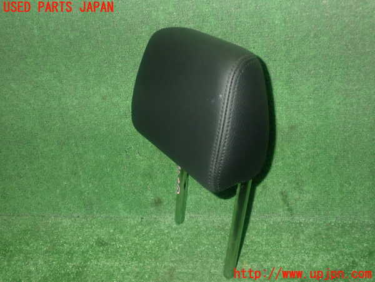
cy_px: 141
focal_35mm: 36
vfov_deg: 39.7
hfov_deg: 51.4
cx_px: 188
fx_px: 390
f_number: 7.1
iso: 800
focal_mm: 6.37
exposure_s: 1/40
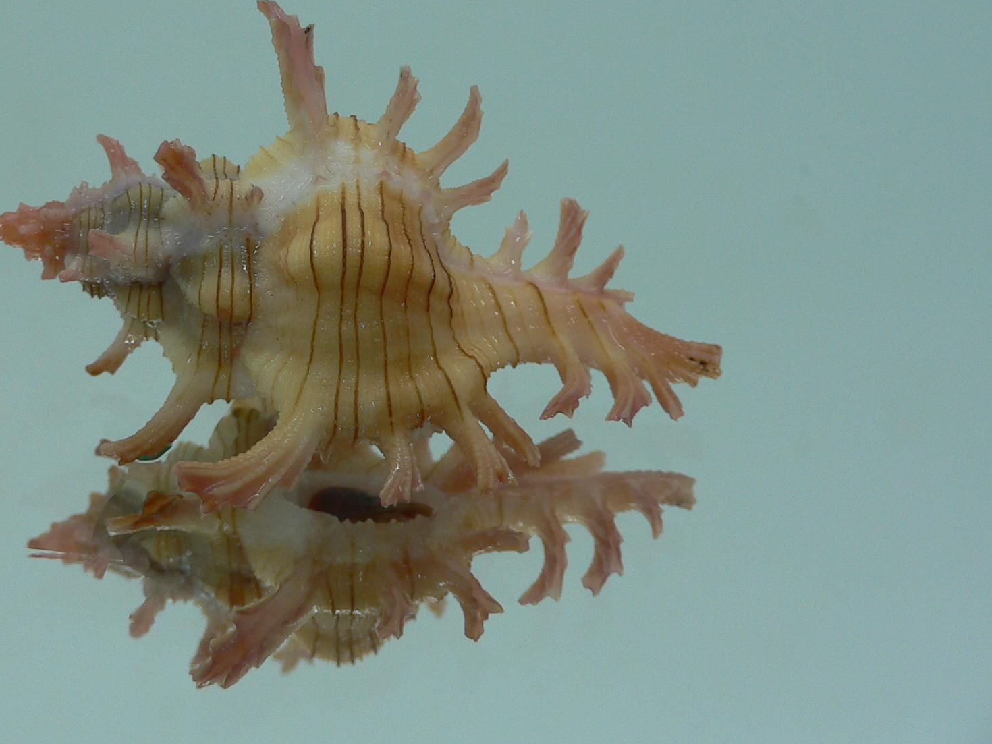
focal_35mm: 48
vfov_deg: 30.2
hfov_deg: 39.2
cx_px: 325
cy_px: 331
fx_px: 1376
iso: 80
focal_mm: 4.6
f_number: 2.8
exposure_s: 1/60
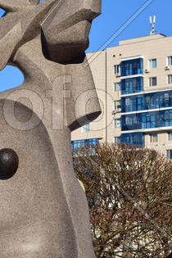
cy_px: 110
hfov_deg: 11.8
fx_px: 831
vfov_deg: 17.6
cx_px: 41
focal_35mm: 116
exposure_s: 1/320
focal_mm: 42
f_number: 9
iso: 100
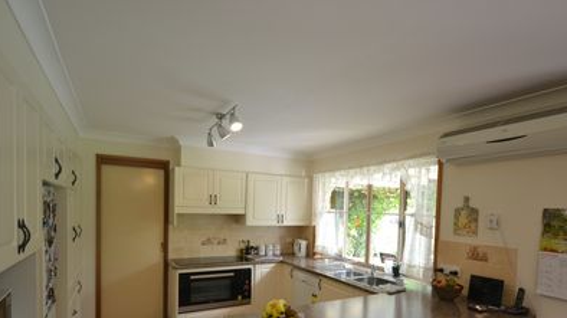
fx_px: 310
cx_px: 307
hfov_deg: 84.7
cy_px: 222
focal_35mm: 21
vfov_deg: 52.8
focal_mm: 11
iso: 450
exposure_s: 1/60
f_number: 4.2
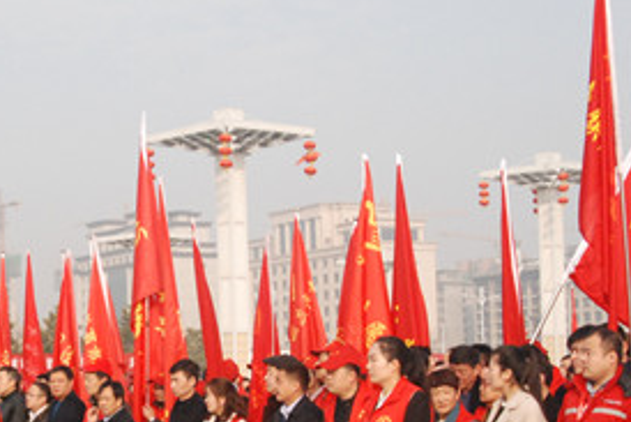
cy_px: 333
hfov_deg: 21.8
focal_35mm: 92
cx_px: 124
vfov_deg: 14.8
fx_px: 1613
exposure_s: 1/640
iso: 1000
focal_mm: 28
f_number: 13
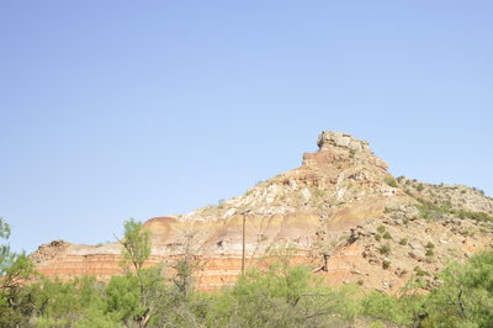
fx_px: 657
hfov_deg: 40.4
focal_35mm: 48
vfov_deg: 28.0
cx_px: 346
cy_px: 182
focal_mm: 20
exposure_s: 1/320
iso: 200
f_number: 9
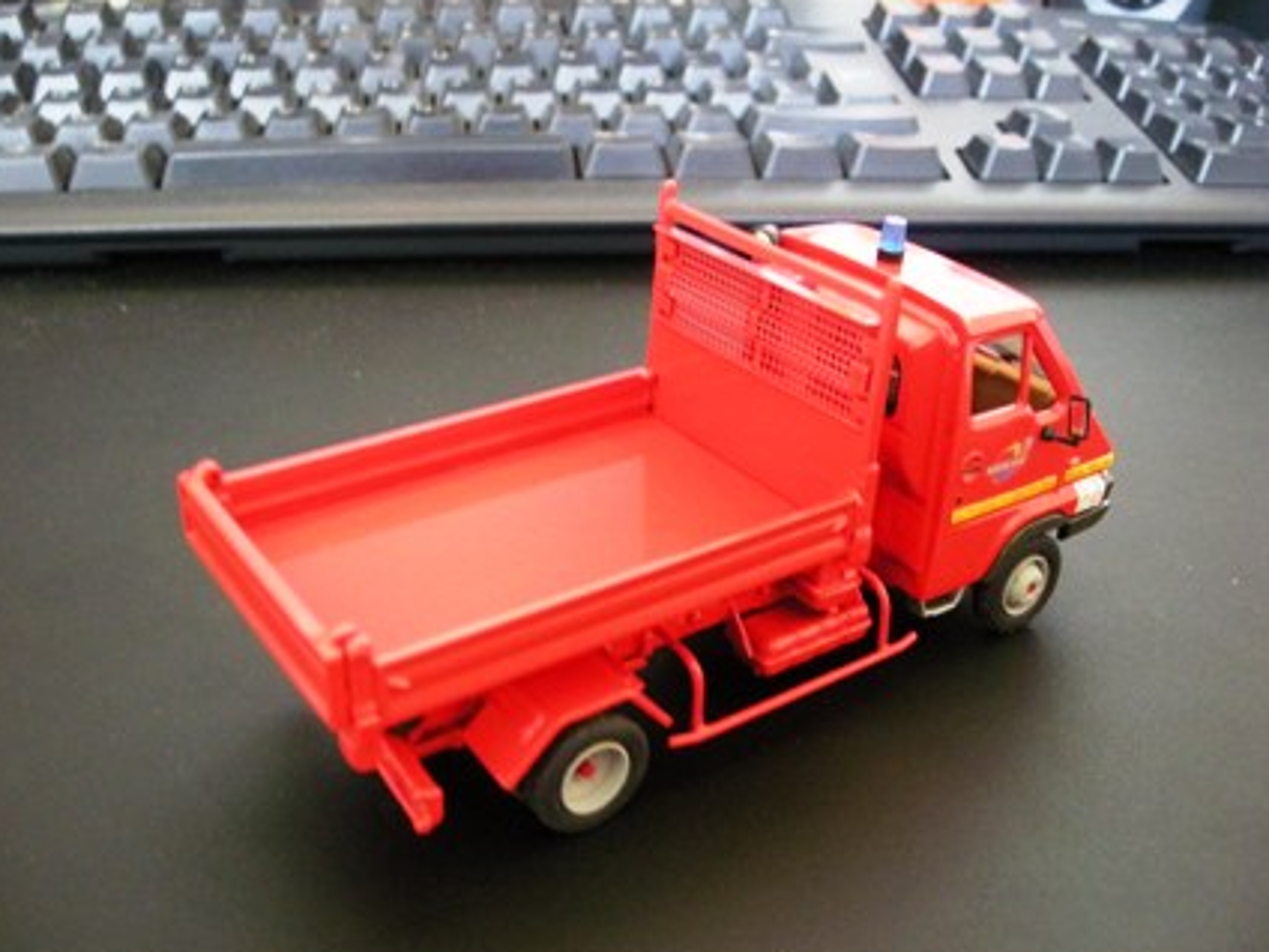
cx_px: 605
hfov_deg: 50.1
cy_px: 494
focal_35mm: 37
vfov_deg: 38.7
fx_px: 1356
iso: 400
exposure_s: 1/9.2
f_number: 2.8
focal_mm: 5.7
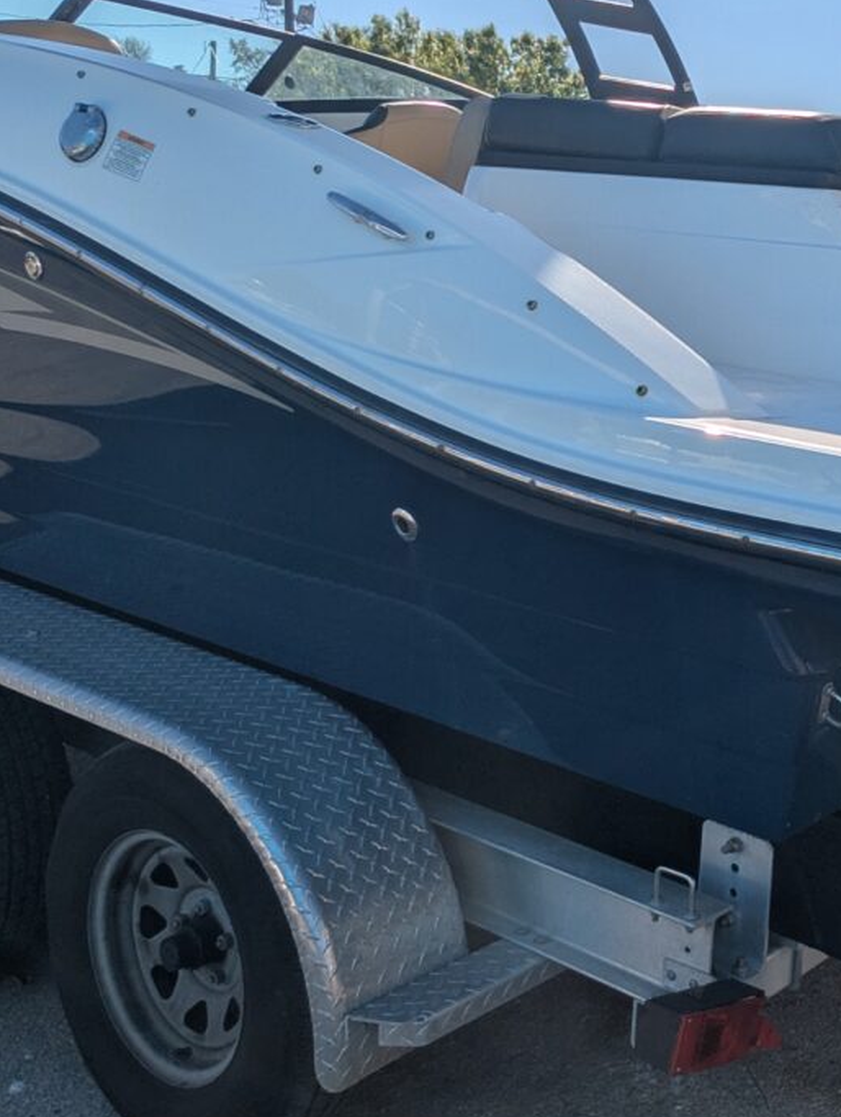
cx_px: 841
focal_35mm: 45
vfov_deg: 41.9
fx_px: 1455
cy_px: 460
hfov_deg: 30.0
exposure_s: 1/4202
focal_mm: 2.23
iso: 41
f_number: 1.95
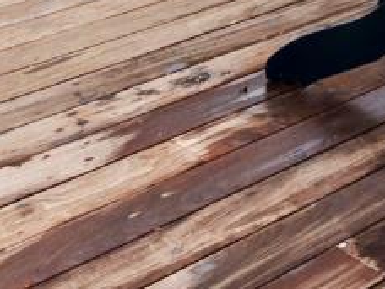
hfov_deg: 16.6
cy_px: -515
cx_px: 724
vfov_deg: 11.3
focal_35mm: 95
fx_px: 1057
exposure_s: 1/40
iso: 100
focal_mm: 10
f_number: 8
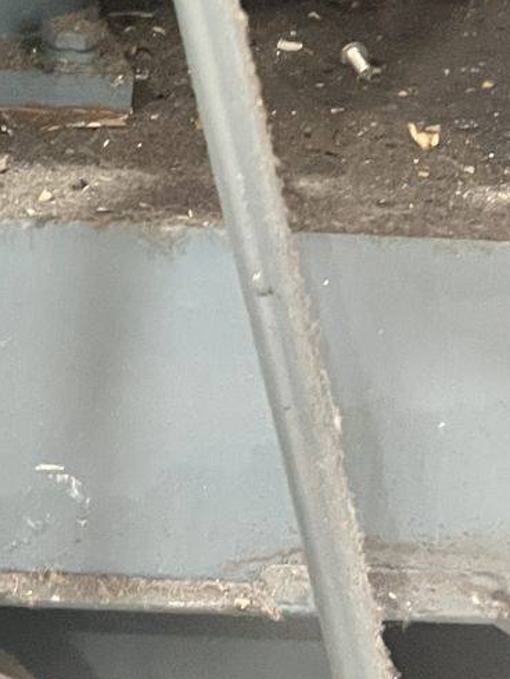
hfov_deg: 14.1
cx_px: -218
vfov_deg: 19.5
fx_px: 1943
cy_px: 84
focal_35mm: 99
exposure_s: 1/40
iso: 500
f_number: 1.5
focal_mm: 5.7
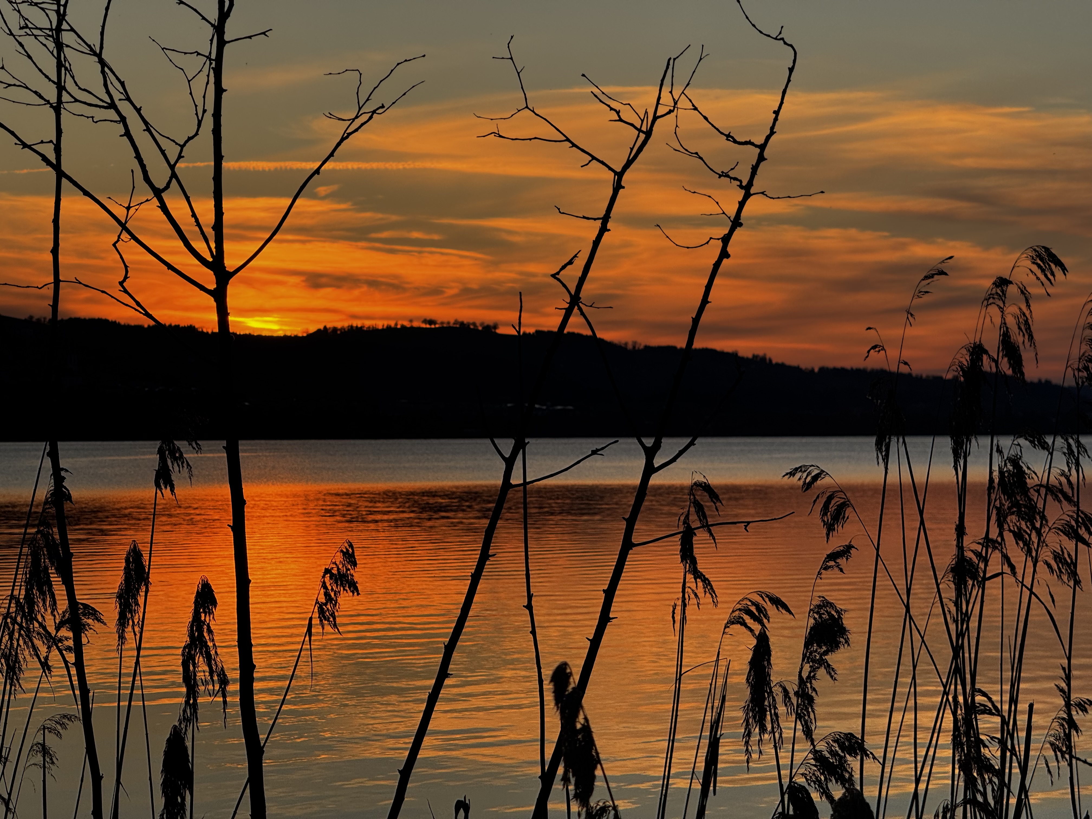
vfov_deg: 12.3
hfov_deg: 16.4
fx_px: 3786
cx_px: 546
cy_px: 410
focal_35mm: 120
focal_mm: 15.66
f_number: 2.8
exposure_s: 1/784
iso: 50
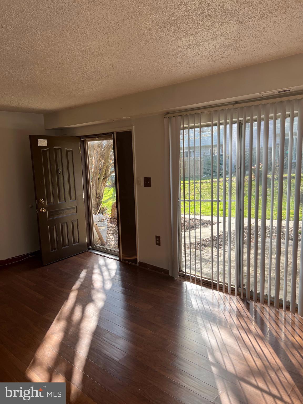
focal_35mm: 26
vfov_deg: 67.3
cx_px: 152
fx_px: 303
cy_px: 202
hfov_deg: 53.1
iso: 50
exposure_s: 1/448
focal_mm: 5.7
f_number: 1.5
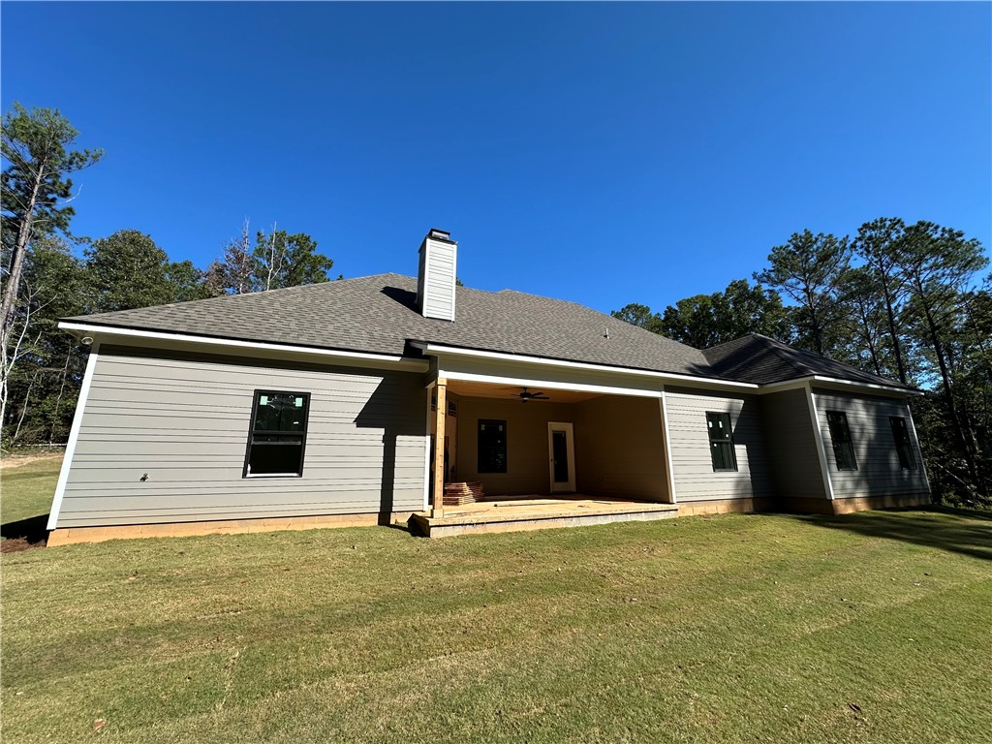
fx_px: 401
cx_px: 496
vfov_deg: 85.7
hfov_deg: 102.1
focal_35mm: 14
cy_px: 372
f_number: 2.2
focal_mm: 2.22
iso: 40
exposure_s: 1/1618
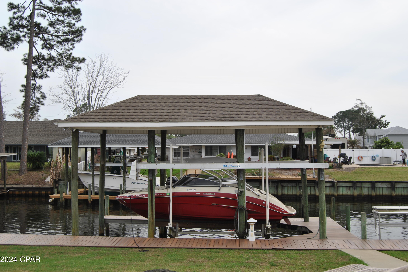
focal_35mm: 37
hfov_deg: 51.9
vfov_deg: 35.9
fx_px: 419
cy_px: 132
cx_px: 203
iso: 100
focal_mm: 24
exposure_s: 1/200
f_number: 7.1
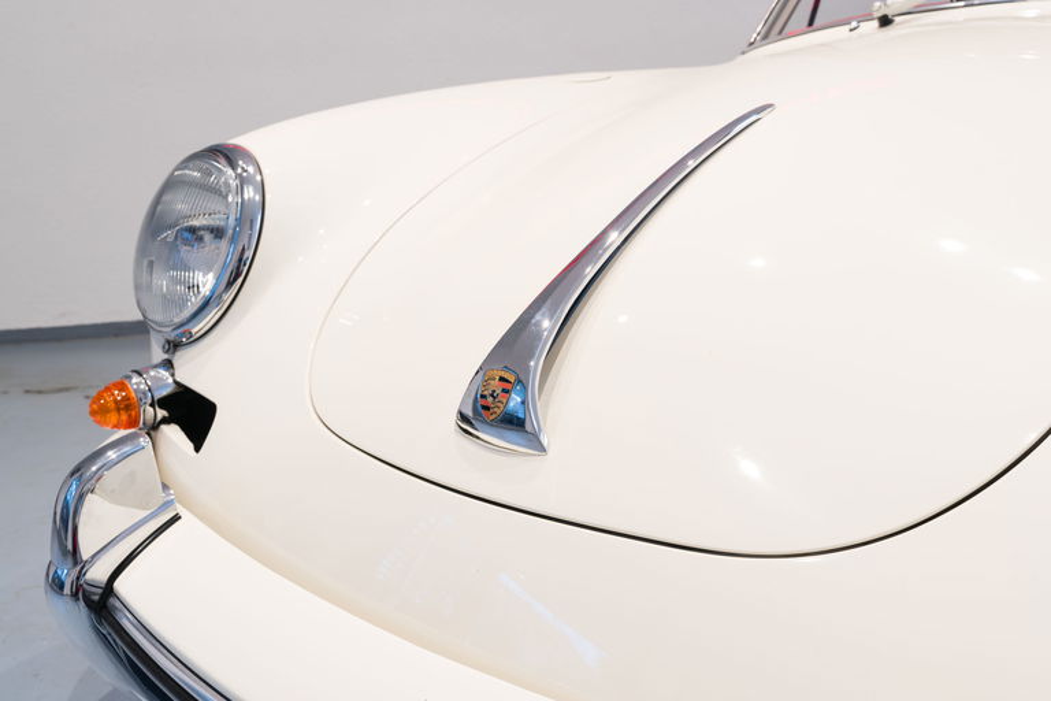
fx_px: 1022
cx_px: 526
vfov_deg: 37.9
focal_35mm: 35
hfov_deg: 54.4
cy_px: 350
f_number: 10
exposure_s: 2
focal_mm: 35
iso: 100
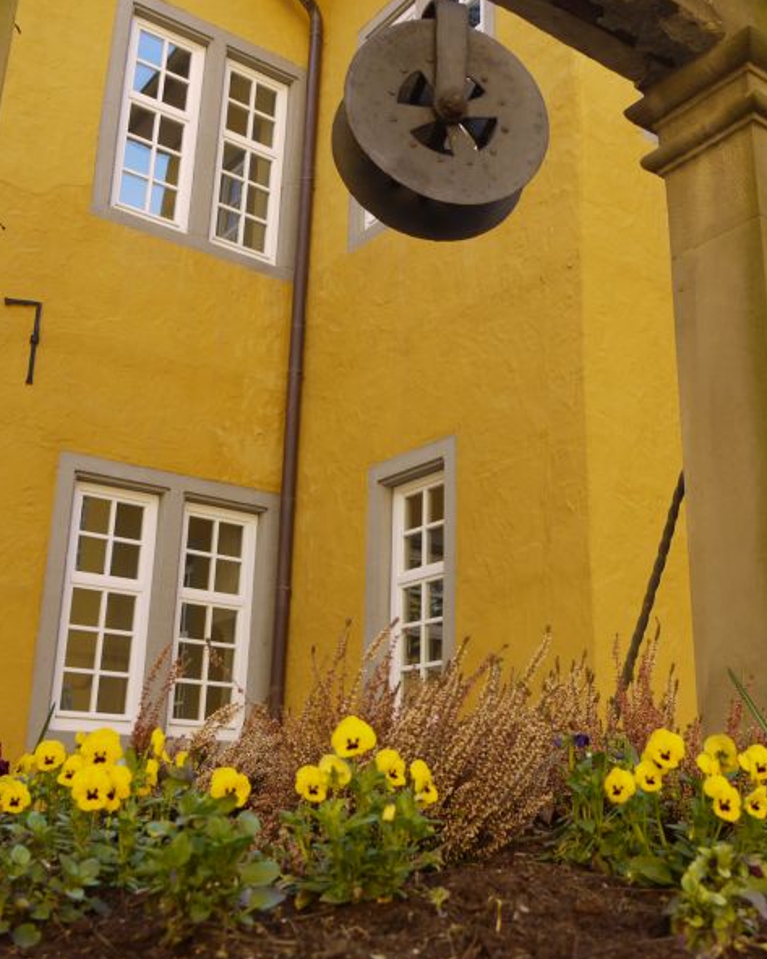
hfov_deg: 40.1
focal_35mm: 37
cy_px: 480
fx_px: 1050
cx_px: 436
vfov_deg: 49.1
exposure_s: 1/125
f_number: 4.5
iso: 100
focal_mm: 14
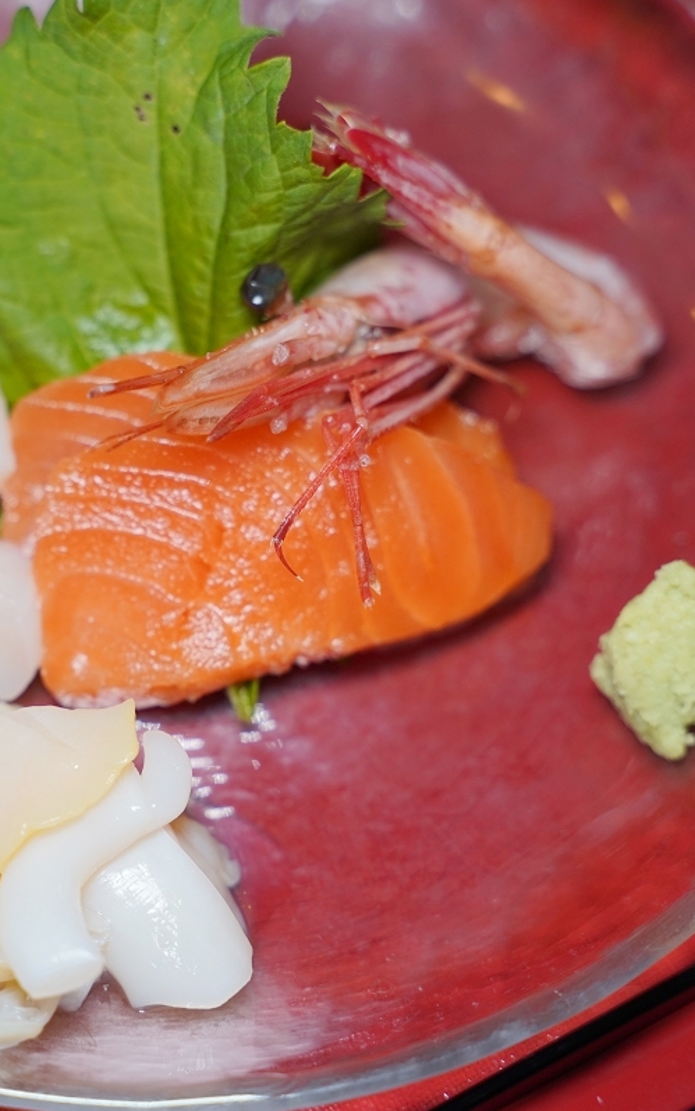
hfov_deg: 11.4
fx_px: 3484
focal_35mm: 115
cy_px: 556
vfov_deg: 18.1
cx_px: 205
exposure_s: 1/80
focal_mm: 75
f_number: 4
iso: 400
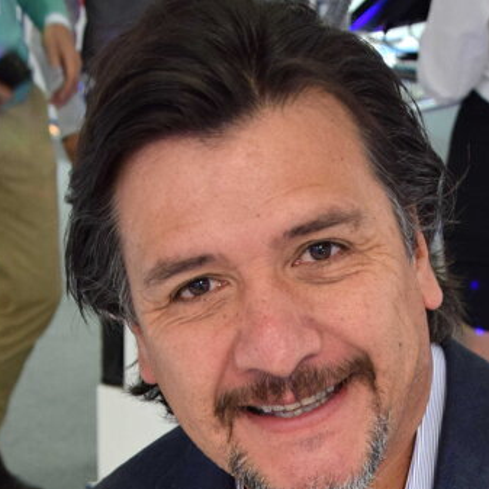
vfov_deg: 14.7
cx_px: 389
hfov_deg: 16.0
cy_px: 780
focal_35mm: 108
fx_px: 1726
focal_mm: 22
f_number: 3.8
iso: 400
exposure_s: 1/60
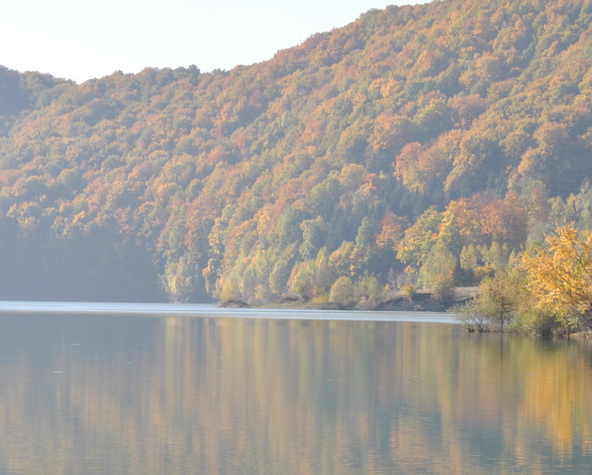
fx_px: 2858
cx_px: 183
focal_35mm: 163
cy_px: 294
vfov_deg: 9.5
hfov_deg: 11.8
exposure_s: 1/200
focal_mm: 52
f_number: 8
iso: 100
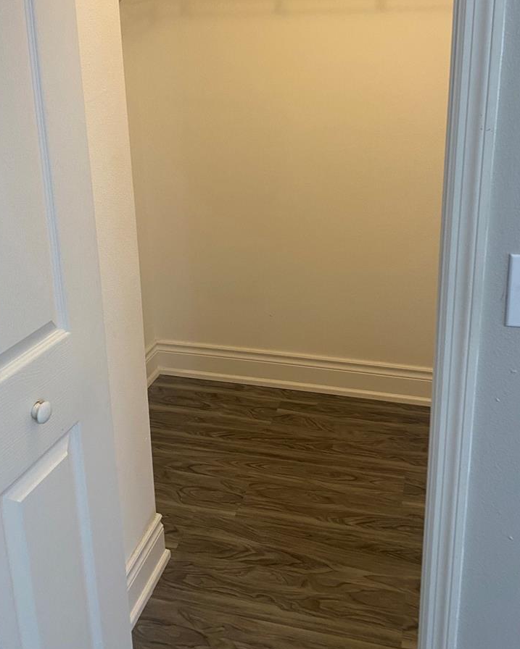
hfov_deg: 43.4
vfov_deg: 52.3
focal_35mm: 34
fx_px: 654
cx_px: 271
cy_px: 246
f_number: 1.8
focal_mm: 4.25
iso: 100
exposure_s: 1/60
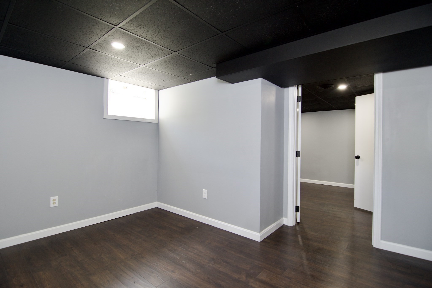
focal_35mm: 16
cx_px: 216
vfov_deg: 72.0
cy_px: 144
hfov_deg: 95.0
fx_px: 198
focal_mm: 11
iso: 400
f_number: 4
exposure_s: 1/60
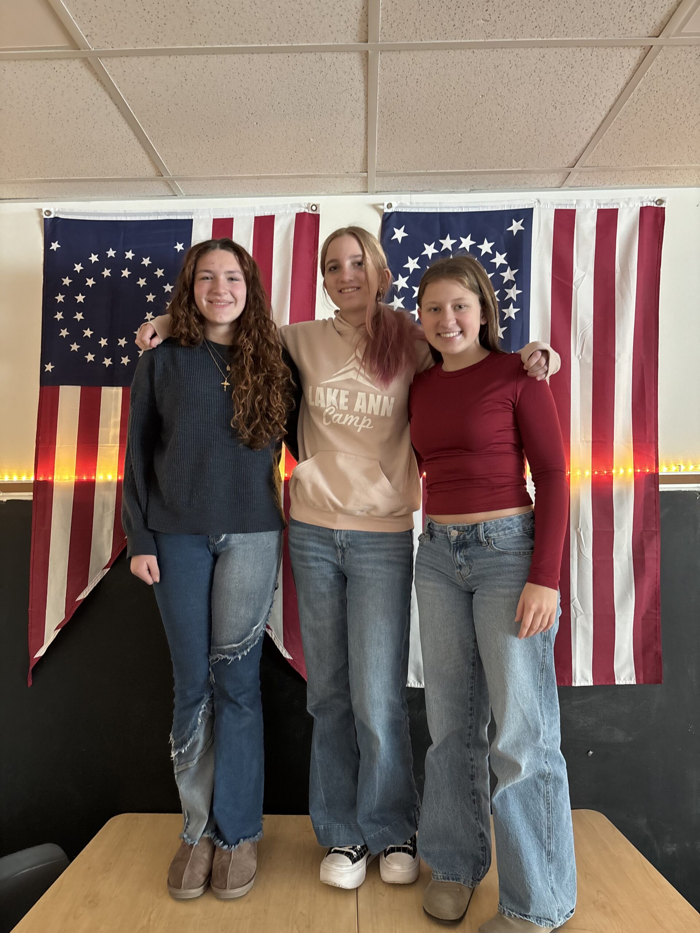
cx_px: 350
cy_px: 466
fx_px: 701
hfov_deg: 53.1
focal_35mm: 26
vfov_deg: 67.3
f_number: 1.6
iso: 400
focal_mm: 5.96
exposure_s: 1/60
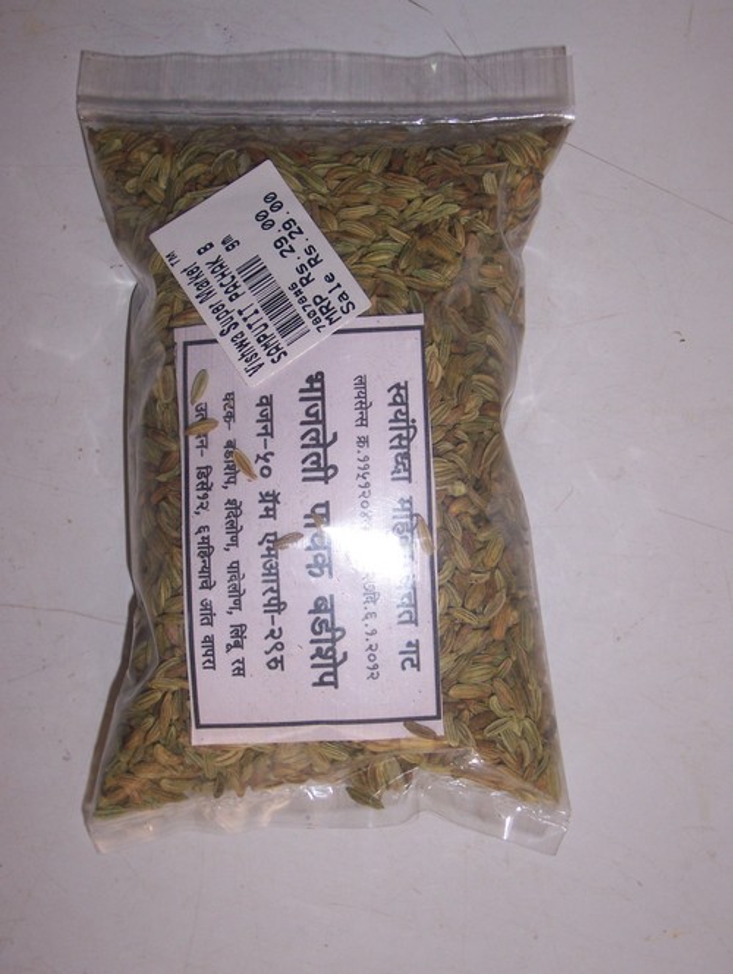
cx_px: 366
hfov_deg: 26.1
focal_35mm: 56
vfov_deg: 34.3
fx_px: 1579
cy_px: 487
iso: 100
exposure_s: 1/50
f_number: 3.4
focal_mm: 9.3
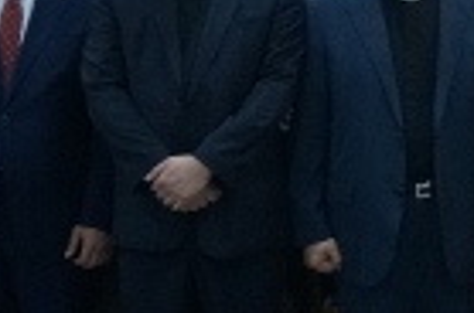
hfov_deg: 18.1
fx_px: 1392
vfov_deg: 12.8
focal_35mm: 106
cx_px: 610
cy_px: 54
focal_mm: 16
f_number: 4
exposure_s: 1/160
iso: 2000
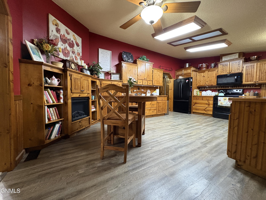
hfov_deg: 102.1
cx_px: 133
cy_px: 100
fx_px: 108
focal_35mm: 14
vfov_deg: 85.7
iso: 640
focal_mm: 2.22
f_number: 2.2
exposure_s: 1/40
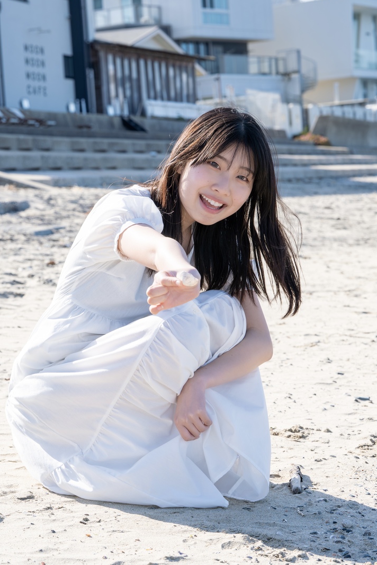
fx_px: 1350
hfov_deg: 15.9
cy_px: 281
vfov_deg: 23.6
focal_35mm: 86
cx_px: 190
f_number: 8
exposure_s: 1/400
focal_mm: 85
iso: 100
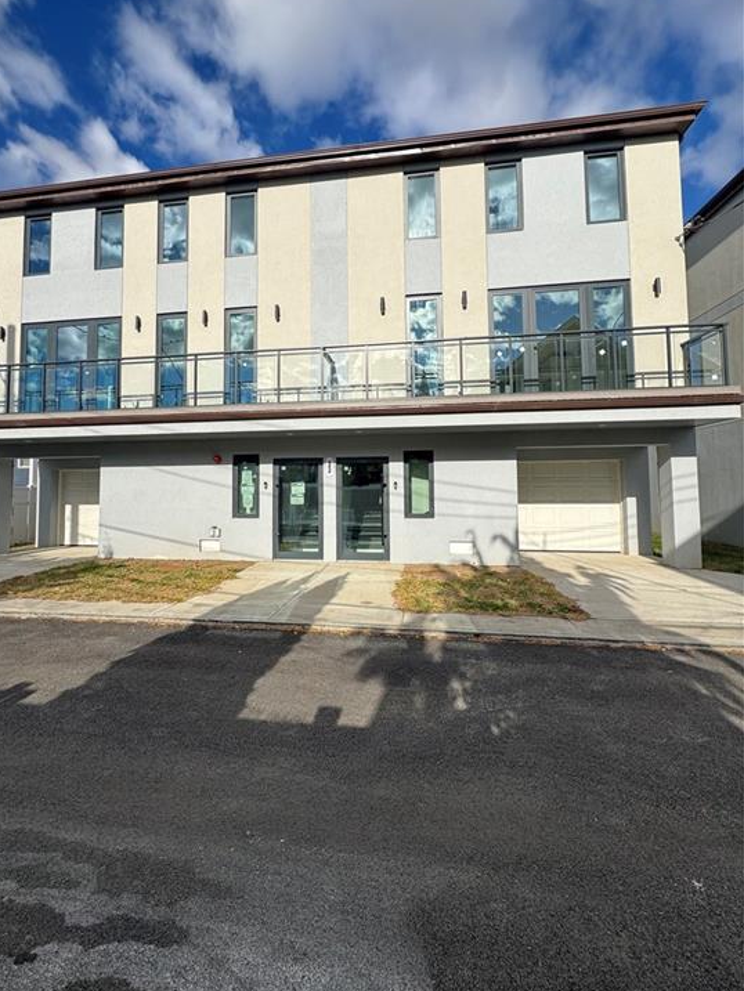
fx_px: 430
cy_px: 469
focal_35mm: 15
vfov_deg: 98.1
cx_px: 347
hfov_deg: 81.7
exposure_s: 1/669
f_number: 2.2
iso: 40
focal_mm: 2.22
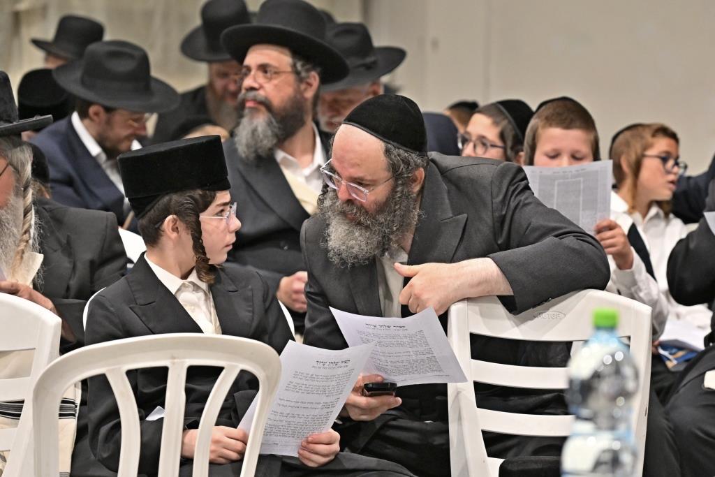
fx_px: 3575
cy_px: 238
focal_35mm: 180
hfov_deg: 11.4
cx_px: 358
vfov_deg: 7.6
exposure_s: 1/160
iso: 1000
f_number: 4
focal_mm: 120
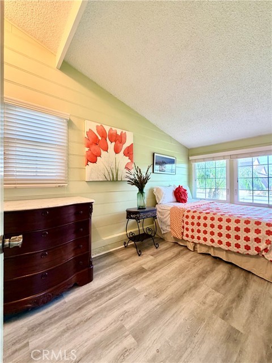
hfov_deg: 85.7
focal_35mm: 14
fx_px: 147
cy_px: 182
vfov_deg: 102.1
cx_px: 136
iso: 200
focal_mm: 2.22
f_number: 2.2
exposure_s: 1/60
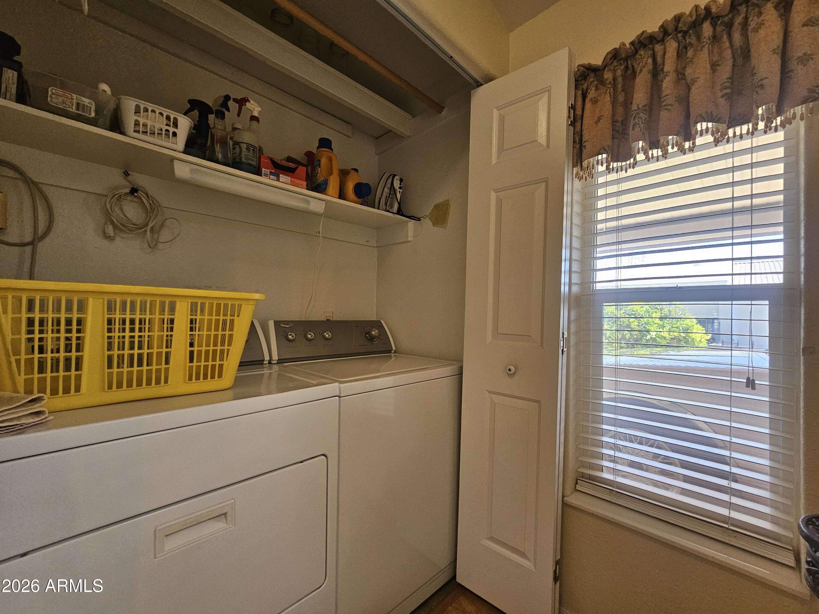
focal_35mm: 13
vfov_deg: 89.9
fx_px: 308
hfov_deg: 106.2
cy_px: 307
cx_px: 410
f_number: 2.2
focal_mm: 2.2
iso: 320
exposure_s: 1/60
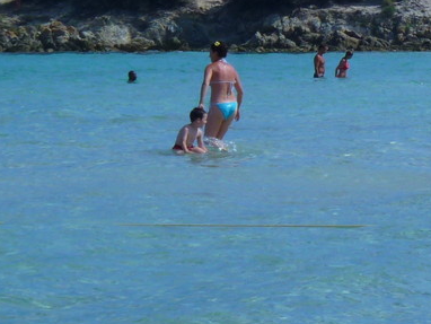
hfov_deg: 6.0
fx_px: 4086
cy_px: -194
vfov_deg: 4.5
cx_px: 643
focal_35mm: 328
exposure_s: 1/500
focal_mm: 17.4
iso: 80
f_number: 7.1
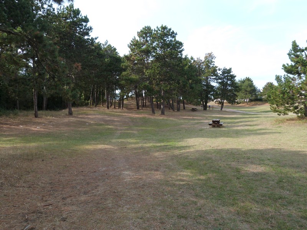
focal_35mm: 29
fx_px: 257
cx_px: 154
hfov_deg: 61.7
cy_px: 115
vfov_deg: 48.2
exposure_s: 1/250
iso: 100
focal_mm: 5
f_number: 4
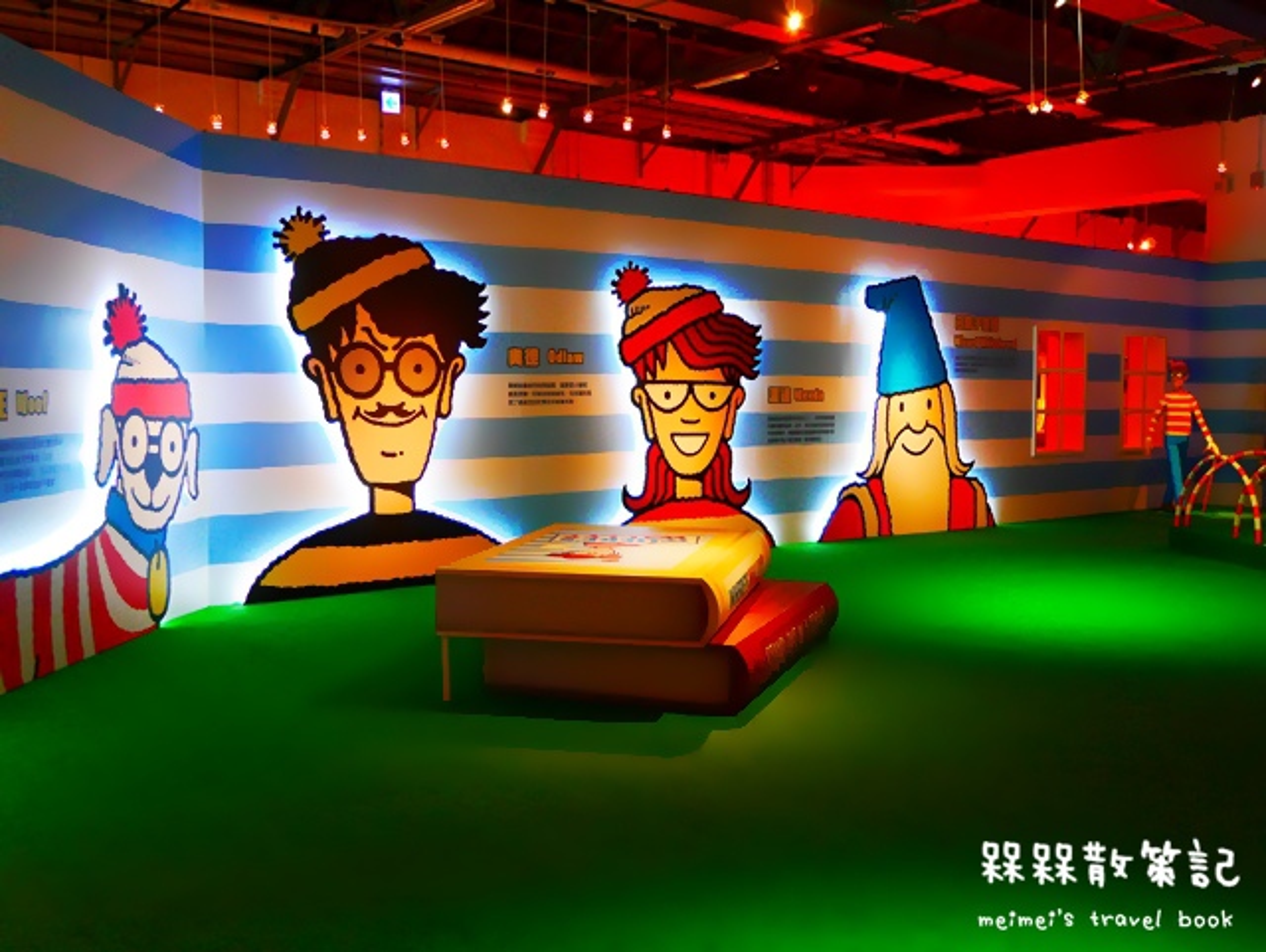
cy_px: 476
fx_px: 1391
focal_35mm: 38
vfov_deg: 37.8
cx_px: 633
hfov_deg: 48.9
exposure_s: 1/60
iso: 1600
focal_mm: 19
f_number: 4.1
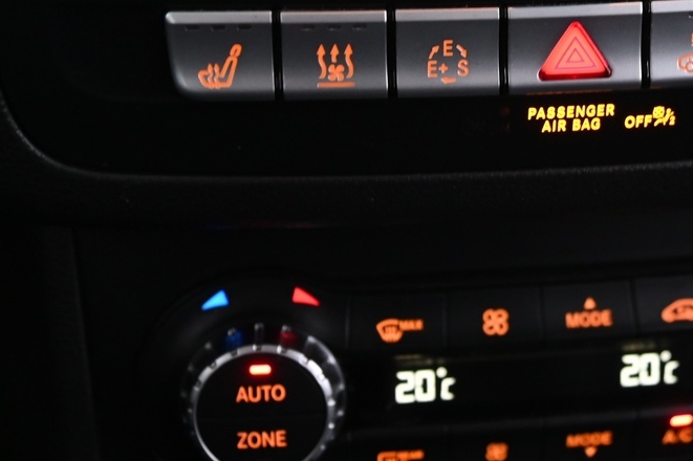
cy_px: 104
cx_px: 538
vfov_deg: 12.1
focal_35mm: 113
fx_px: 2174
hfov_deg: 18.0
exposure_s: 1/13
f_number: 4
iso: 2000
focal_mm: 46
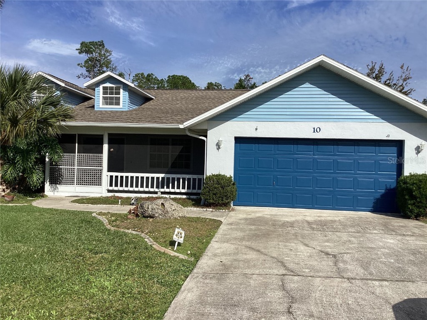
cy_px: 160
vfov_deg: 45.4
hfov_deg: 58.4
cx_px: 214
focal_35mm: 31
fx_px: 382
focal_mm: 3.3
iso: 25
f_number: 2.4
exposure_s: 1/2331
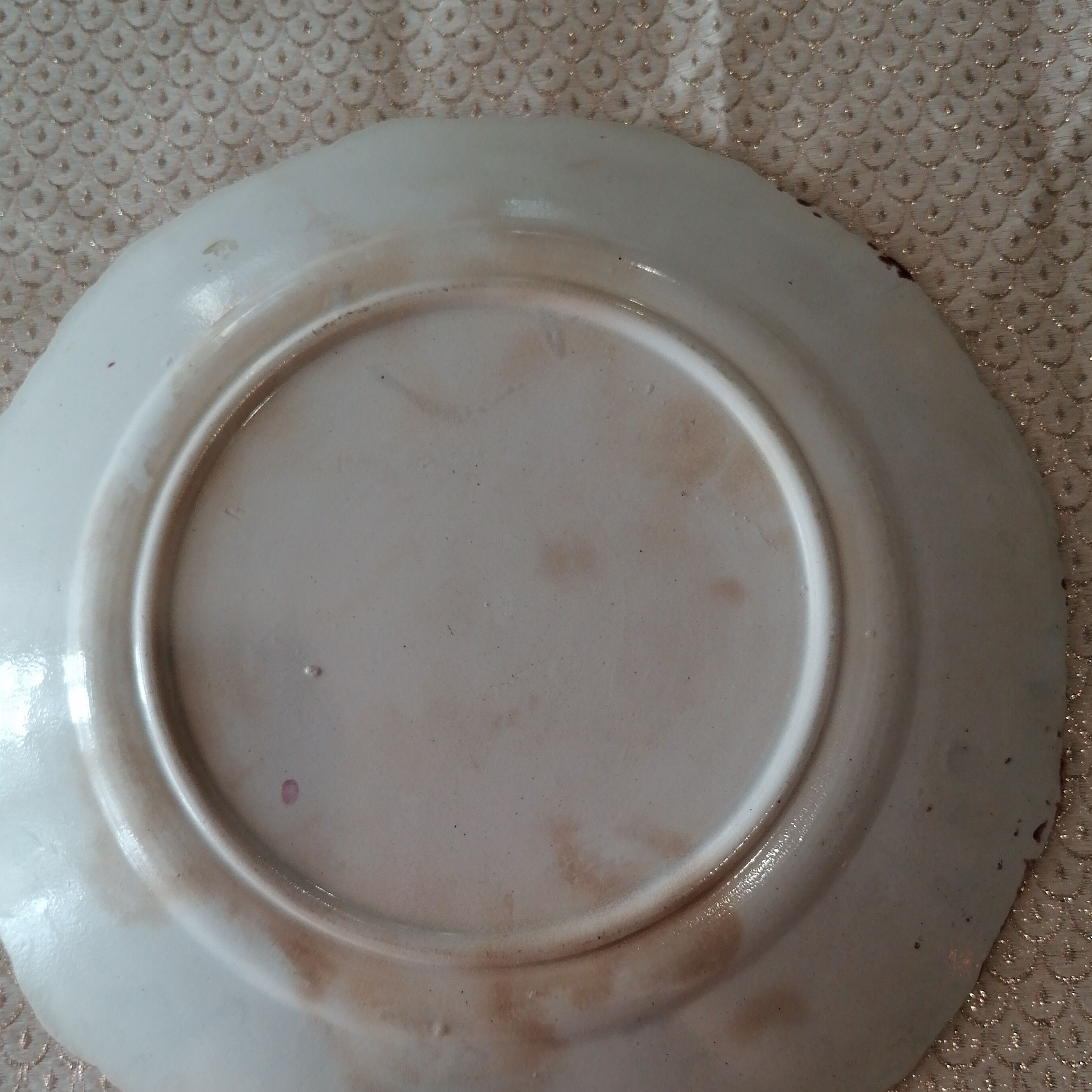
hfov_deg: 47.2
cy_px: 636
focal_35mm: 35
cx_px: 529
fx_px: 1249
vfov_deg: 47.0
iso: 80
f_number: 1.8
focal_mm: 4.75
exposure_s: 1/50
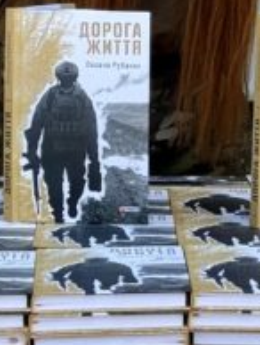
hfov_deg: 5.9
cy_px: 36
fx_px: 2528
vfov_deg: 7.8
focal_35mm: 253
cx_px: 187
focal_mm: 6.86
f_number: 1.78
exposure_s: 1/1238
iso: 64
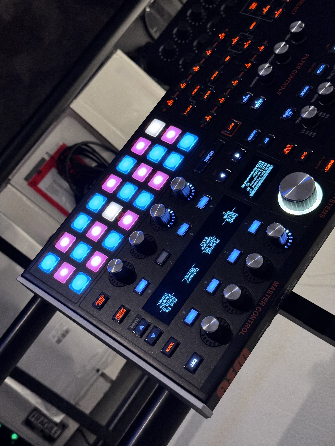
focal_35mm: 48
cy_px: 223
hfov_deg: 30.3
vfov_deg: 39.7
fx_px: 619
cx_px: 168
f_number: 1.78
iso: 500
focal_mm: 6.76
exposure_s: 1/39
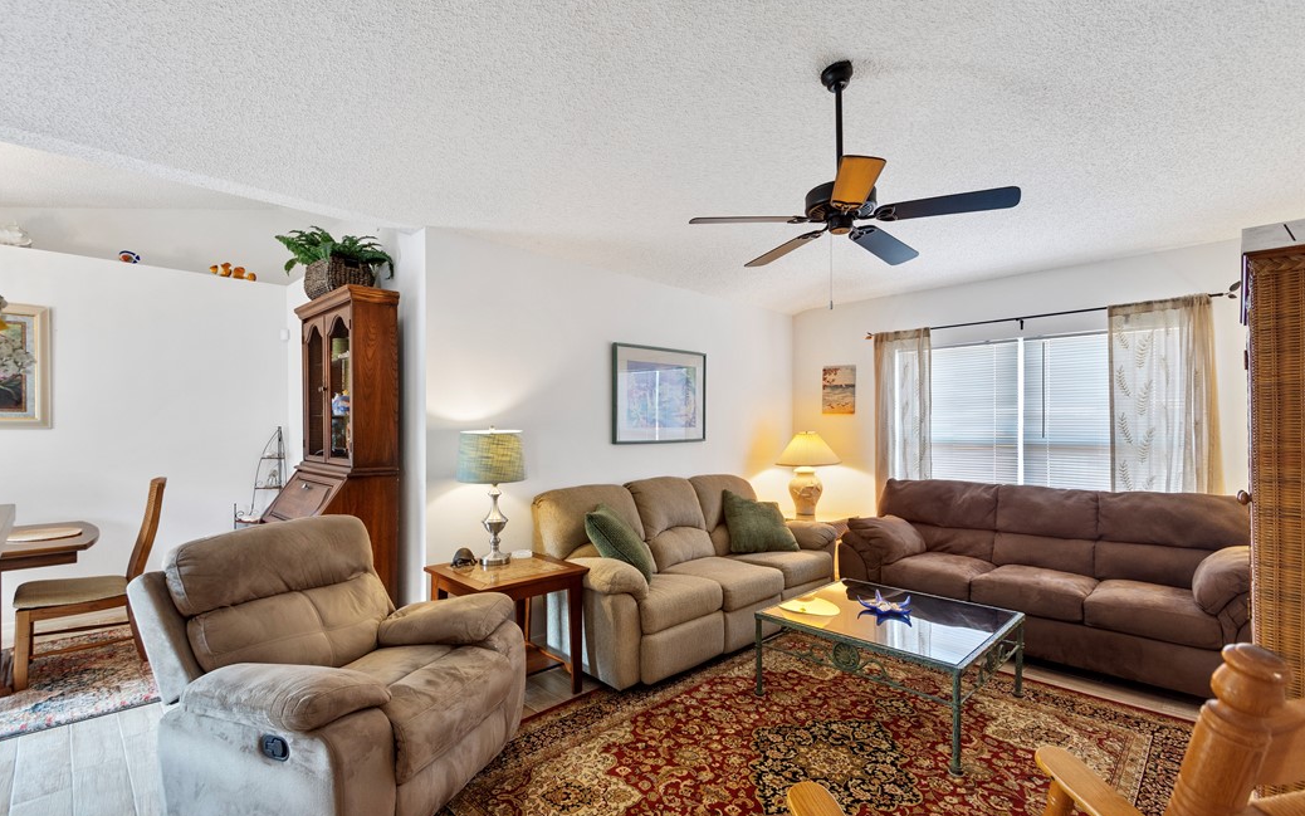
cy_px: 422
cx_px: 670
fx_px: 569
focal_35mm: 16
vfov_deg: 71.2
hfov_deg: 97.8
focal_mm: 10
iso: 320
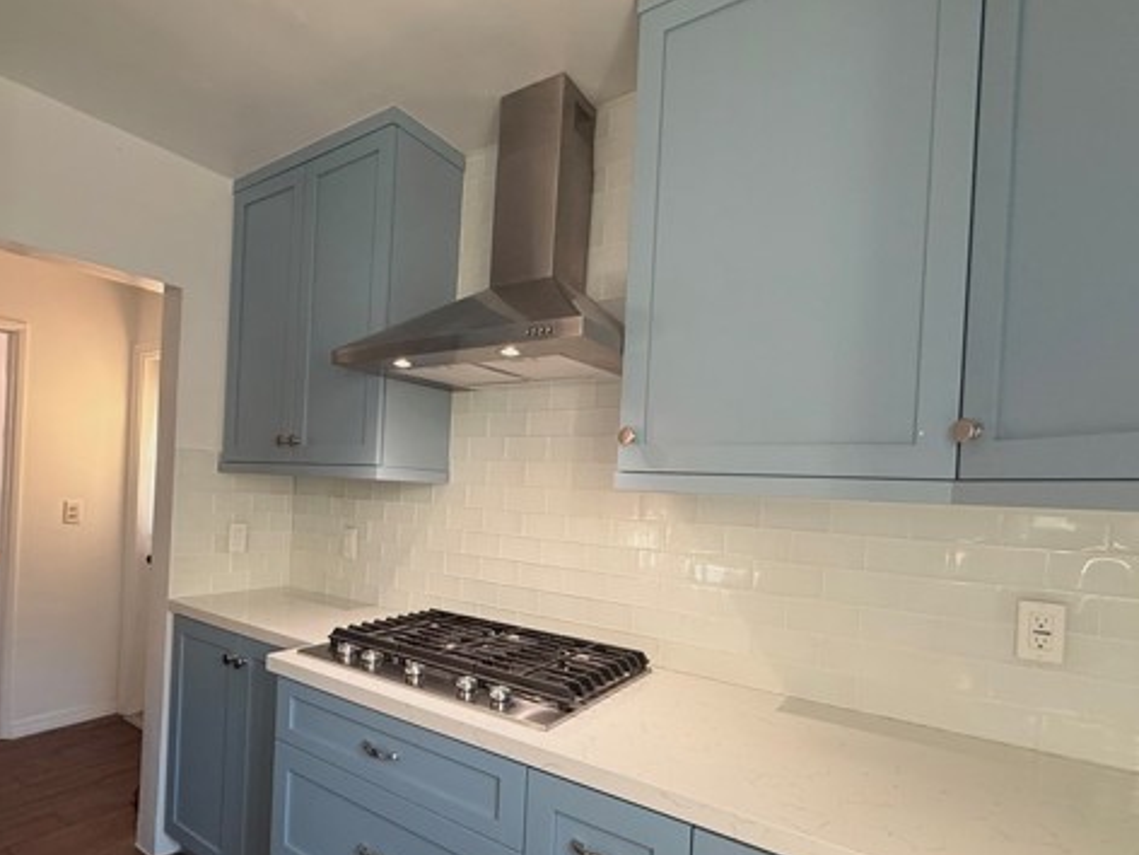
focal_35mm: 19
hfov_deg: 84.3
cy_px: 495
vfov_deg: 68.3
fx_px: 625
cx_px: 502
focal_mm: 2.22
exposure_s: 1/60
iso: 200
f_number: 2.2
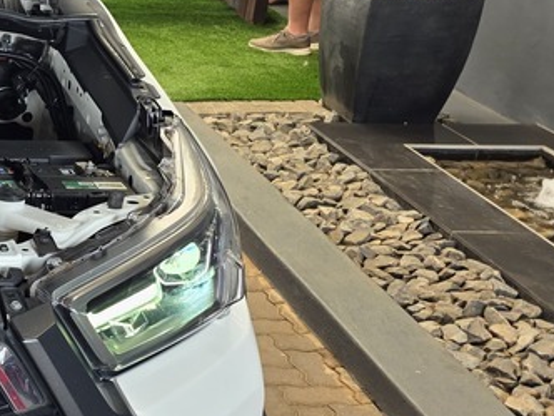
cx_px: -254
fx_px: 1136
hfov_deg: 22.8
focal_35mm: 71
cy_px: 217
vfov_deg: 20.7
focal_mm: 6.25
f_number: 1.7
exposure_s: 1/58.1
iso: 12
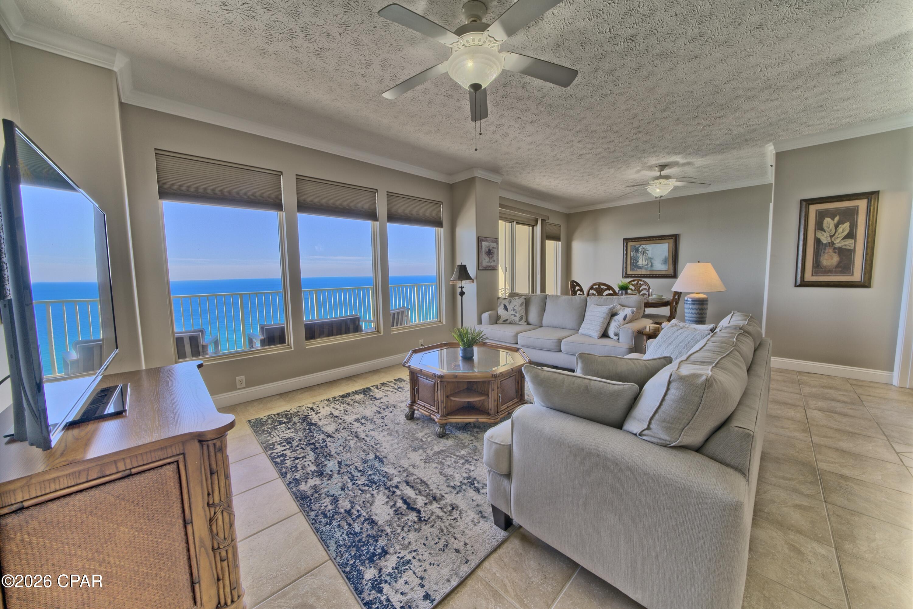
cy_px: 304
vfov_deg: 90.1
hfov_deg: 112.6
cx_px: 456
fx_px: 304
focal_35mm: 12
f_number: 13
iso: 800
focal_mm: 12
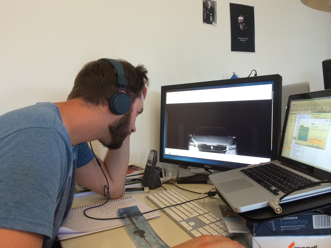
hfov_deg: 60.0
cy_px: 124
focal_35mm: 30
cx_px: 166
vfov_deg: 46.8
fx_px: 287
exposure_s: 1/30
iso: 200
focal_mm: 4.12
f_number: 2.2
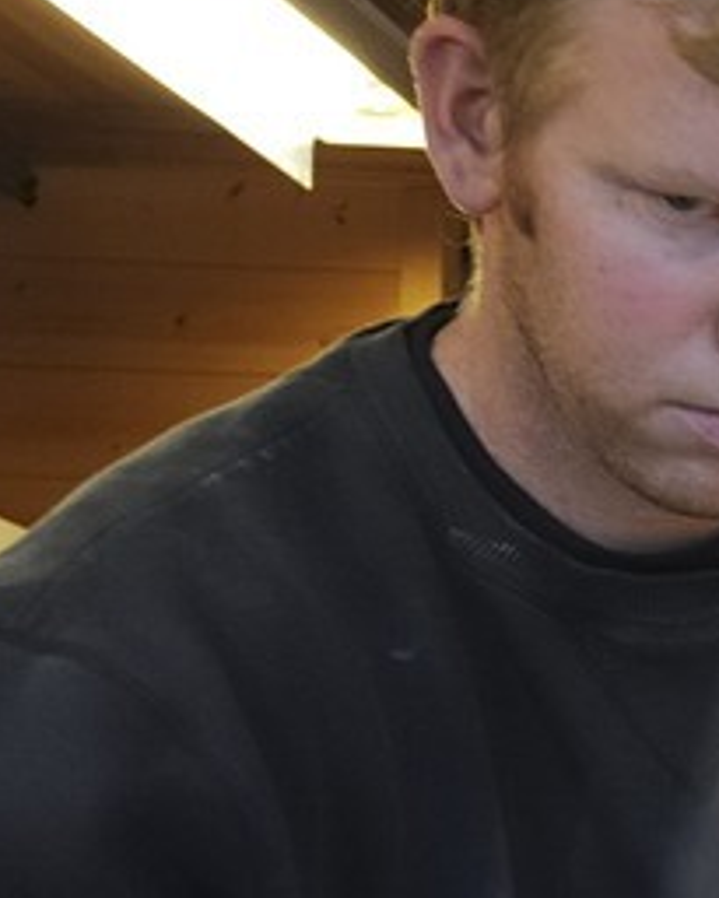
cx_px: 2090
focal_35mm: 123
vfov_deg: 14.9
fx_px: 3270
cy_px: 1193
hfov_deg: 9.8
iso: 800
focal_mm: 21
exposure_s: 1/60
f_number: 5.6
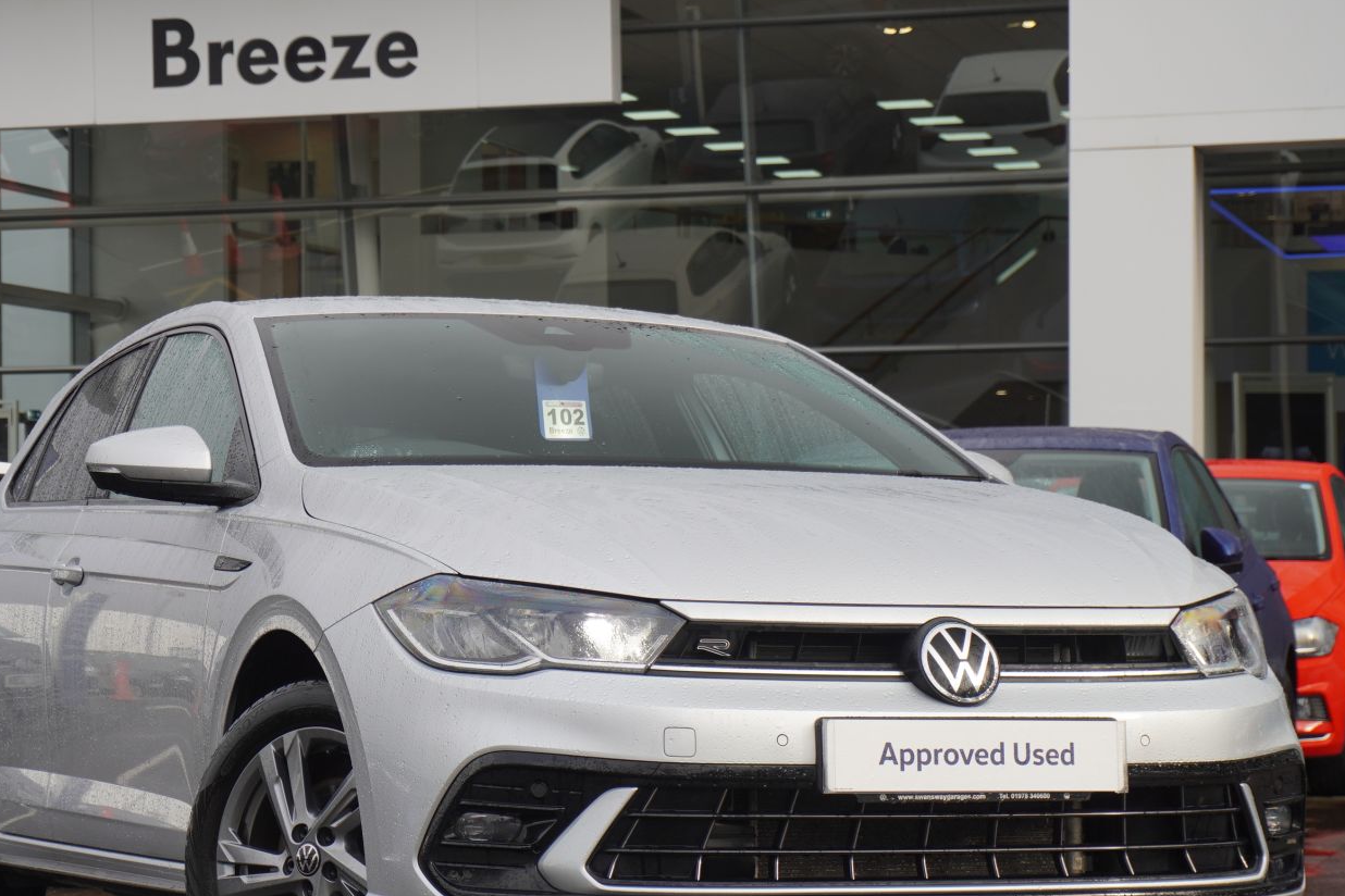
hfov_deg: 21.0
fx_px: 3624
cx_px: 534
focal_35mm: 97
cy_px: 553
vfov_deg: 14.1
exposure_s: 1/200
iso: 125
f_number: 5.6
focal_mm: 50
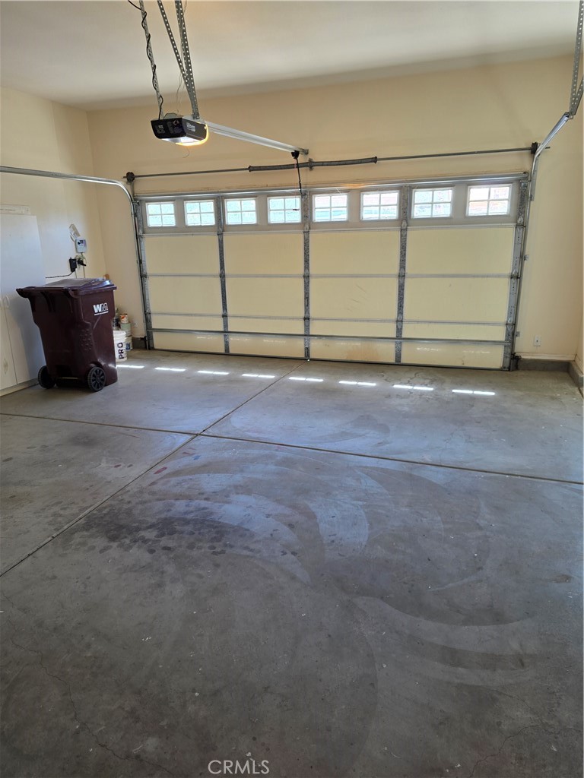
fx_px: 517
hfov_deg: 58.9
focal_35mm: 23
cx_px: 292
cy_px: 389
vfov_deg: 73.9
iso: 80
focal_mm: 6.3
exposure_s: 1/120
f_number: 1.7
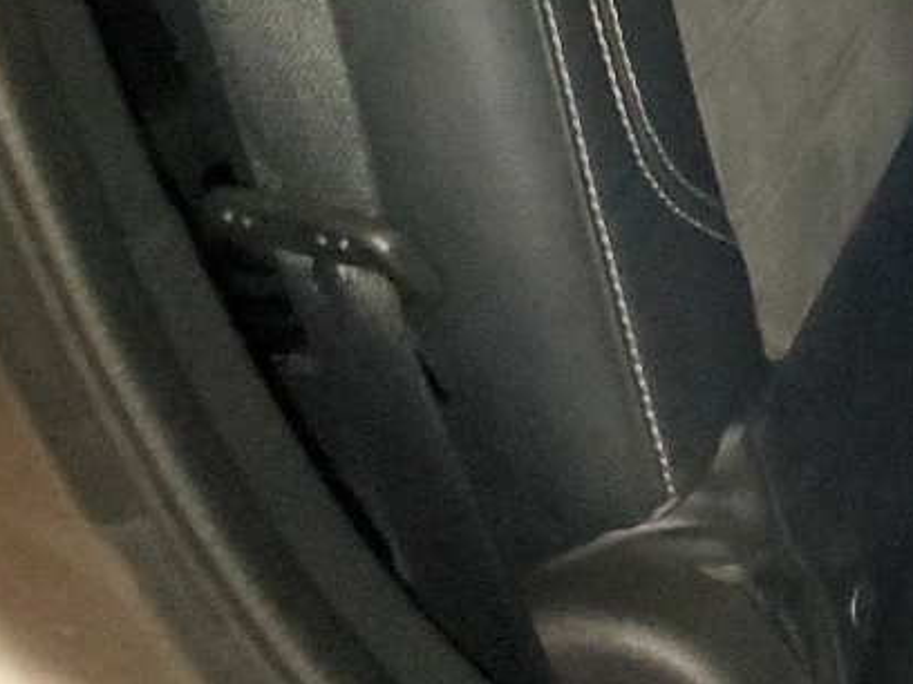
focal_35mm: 102
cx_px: 1553
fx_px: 2690
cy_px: -331
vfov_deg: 13.7
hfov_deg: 16.6
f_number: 1.5
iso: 522
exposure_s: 1/15
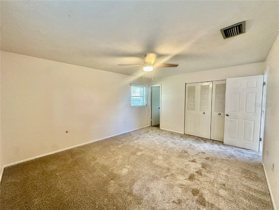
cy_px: 105
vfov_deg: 85.7
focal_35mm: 14
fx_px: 113
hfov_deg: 102.1
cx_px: 140
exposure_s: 1/60
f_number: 2.2
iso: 320
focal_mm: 2.22
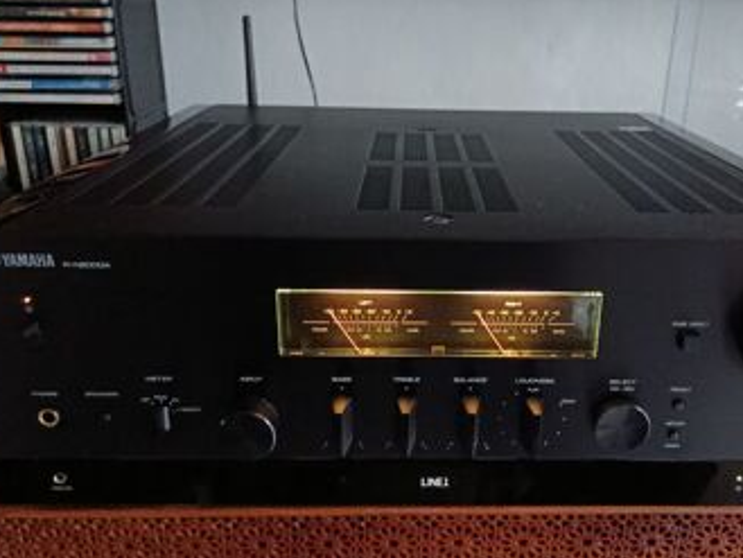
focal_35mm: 35
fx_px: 752
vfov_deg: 40.7
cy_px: 296
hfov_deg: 52.3
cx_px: 436
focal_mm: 5.24
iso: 4715
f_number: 1.7
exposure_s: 1/20
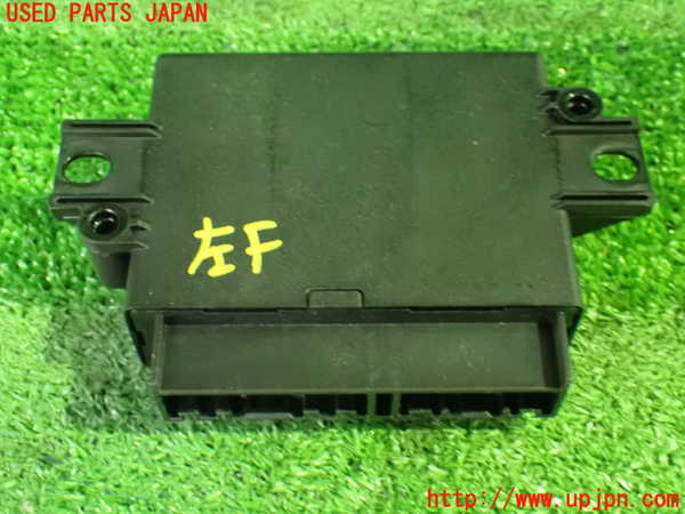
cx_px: 342
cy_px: 257
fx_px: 989
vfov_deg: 29.1
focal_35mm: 50
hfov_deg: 38.2
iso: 1600
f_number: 3.2
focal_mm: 9.01
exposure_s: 1/20
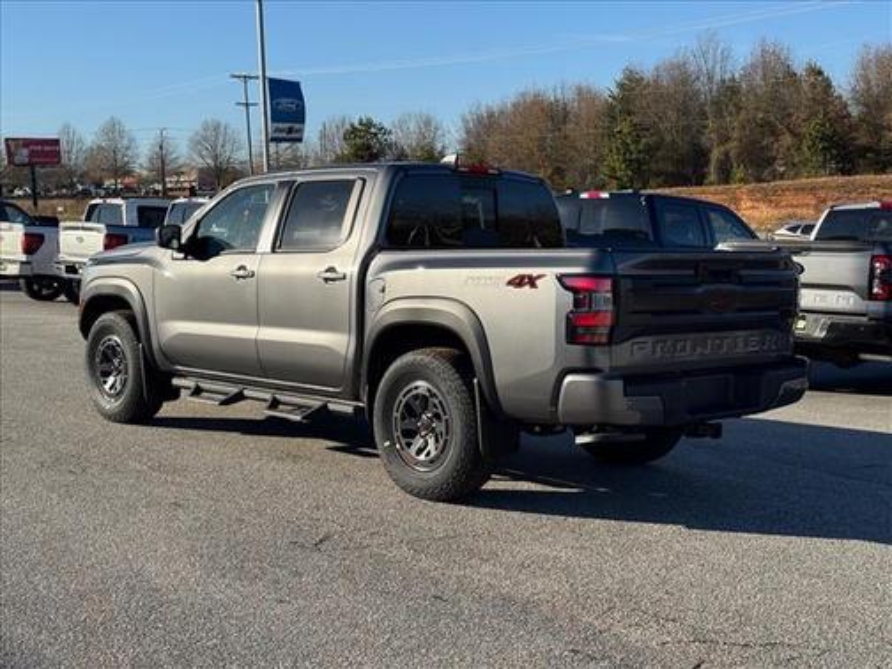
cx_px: 446
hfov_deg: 39.7
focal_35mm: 48
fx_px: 1237
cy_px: 334
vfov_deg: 30.3
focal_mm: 6.76
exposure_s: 1/3817
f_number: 1.78
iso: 64
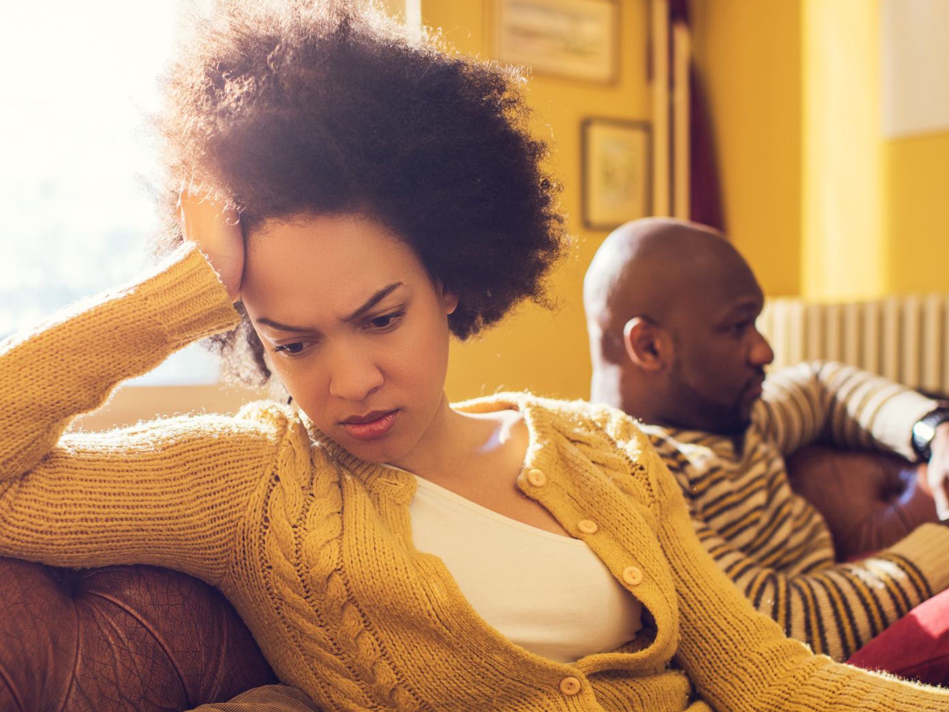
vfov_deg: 28.4
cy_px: 473
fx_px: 1398
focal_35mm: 51
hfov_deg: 37.5
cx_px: 428
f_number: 2.5
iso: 125
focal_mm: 35
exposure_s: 1/60
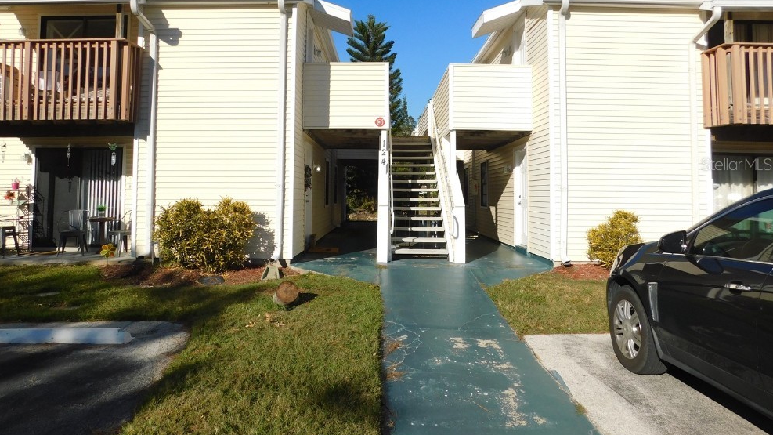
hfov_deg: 71.9
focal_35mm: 26
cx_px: 374
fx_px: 533
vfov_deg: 44.0
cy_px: 164
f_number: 6
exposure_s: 1/640
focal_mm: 4
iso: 125
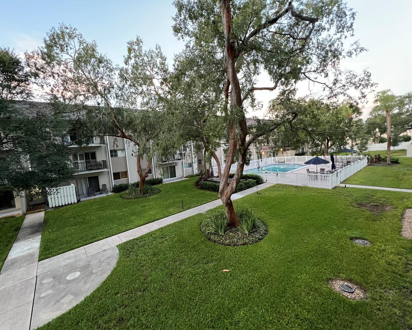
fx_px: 171
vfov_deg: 88.0
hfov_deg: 100.6
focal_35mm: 14
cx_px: 192
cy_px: 169
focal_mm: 1.57
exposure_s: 1/60
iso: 500
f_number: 1.8
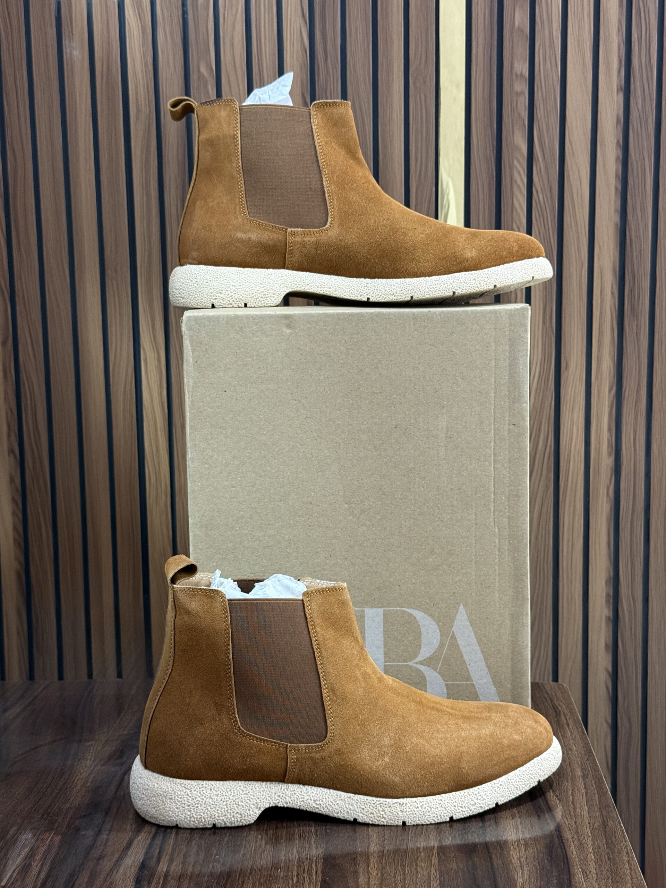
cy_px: 444
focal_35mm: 48
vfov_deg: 39.7
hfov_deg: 30.3
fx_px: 1231
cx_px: 333
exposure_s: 1/50
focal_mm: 6.76
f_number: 1.78
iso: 200
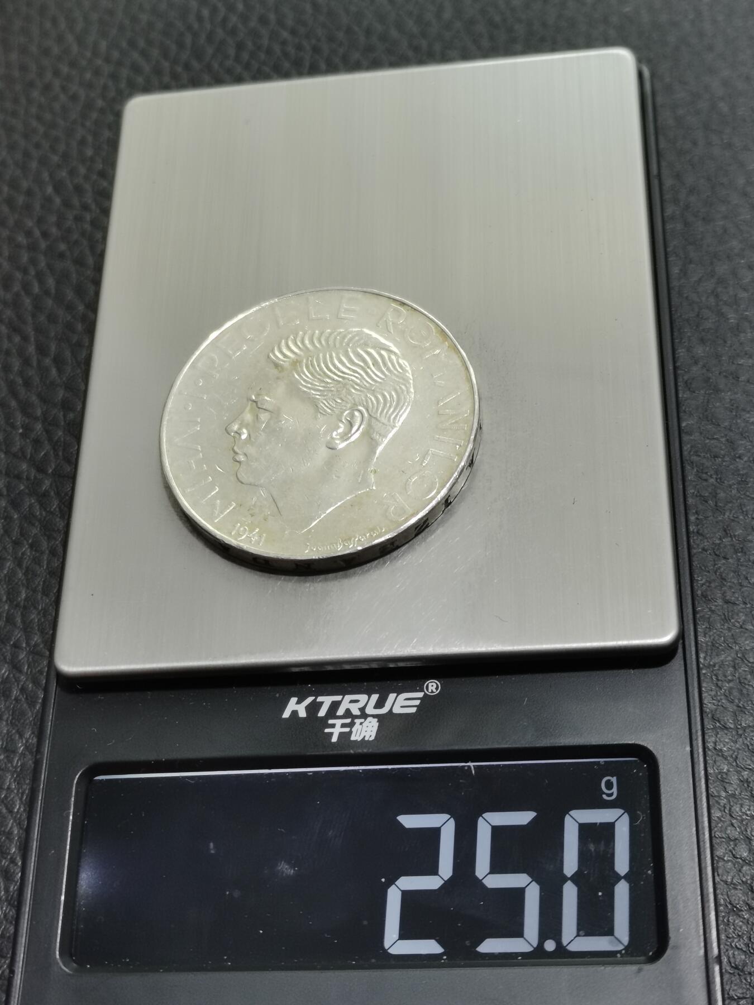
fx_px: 1626
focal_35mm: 56
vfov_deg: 34.3
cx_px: 377
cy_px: 502
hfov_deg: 26.1
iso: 125
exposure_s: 1/120
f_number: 1.8
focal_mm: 5.58
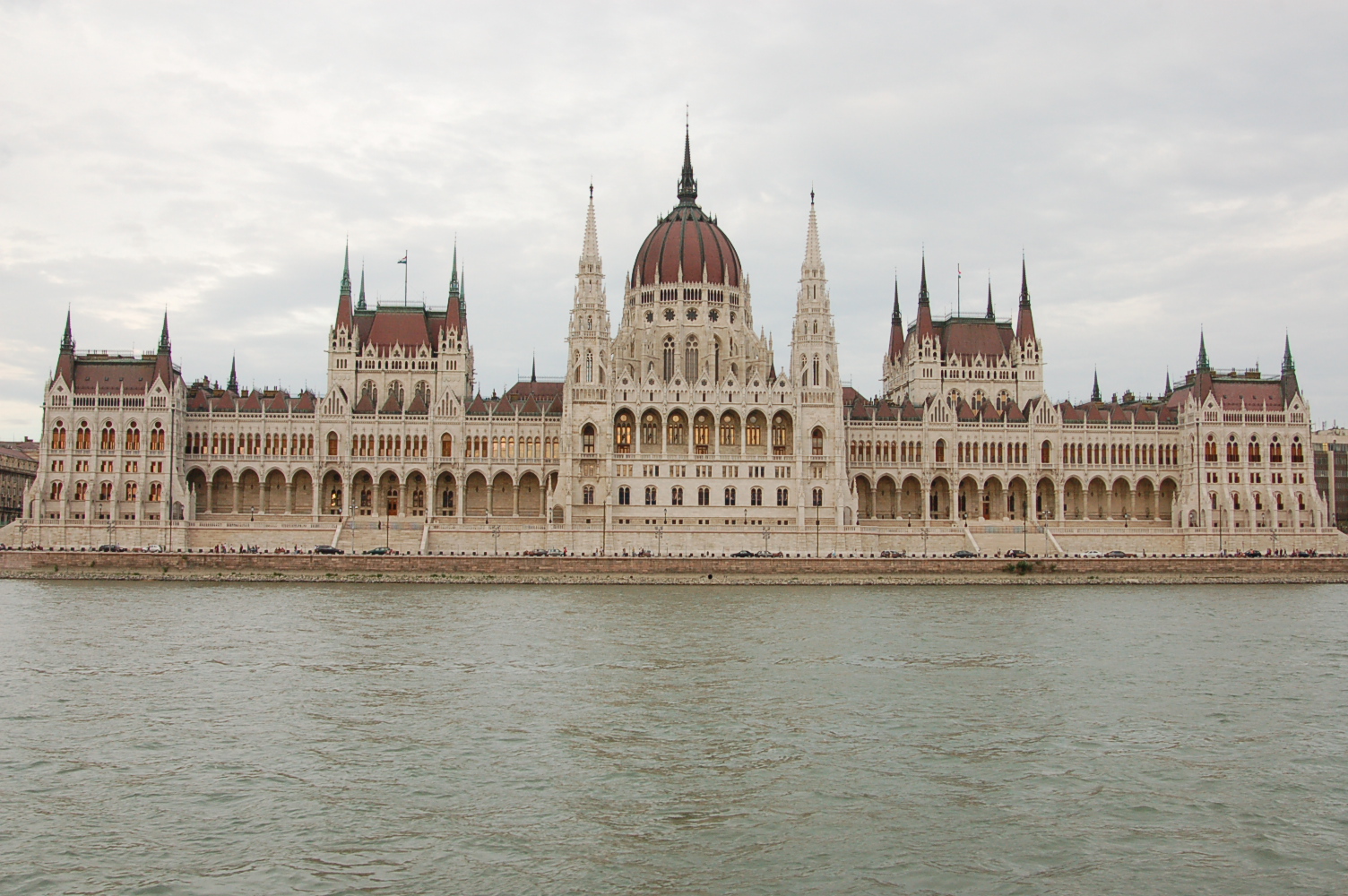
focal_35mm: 36
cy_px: 448
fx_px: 1347
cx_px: 674
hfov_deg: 53.2
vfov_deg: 36.8
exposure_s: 1/250
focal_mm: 24
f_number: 9
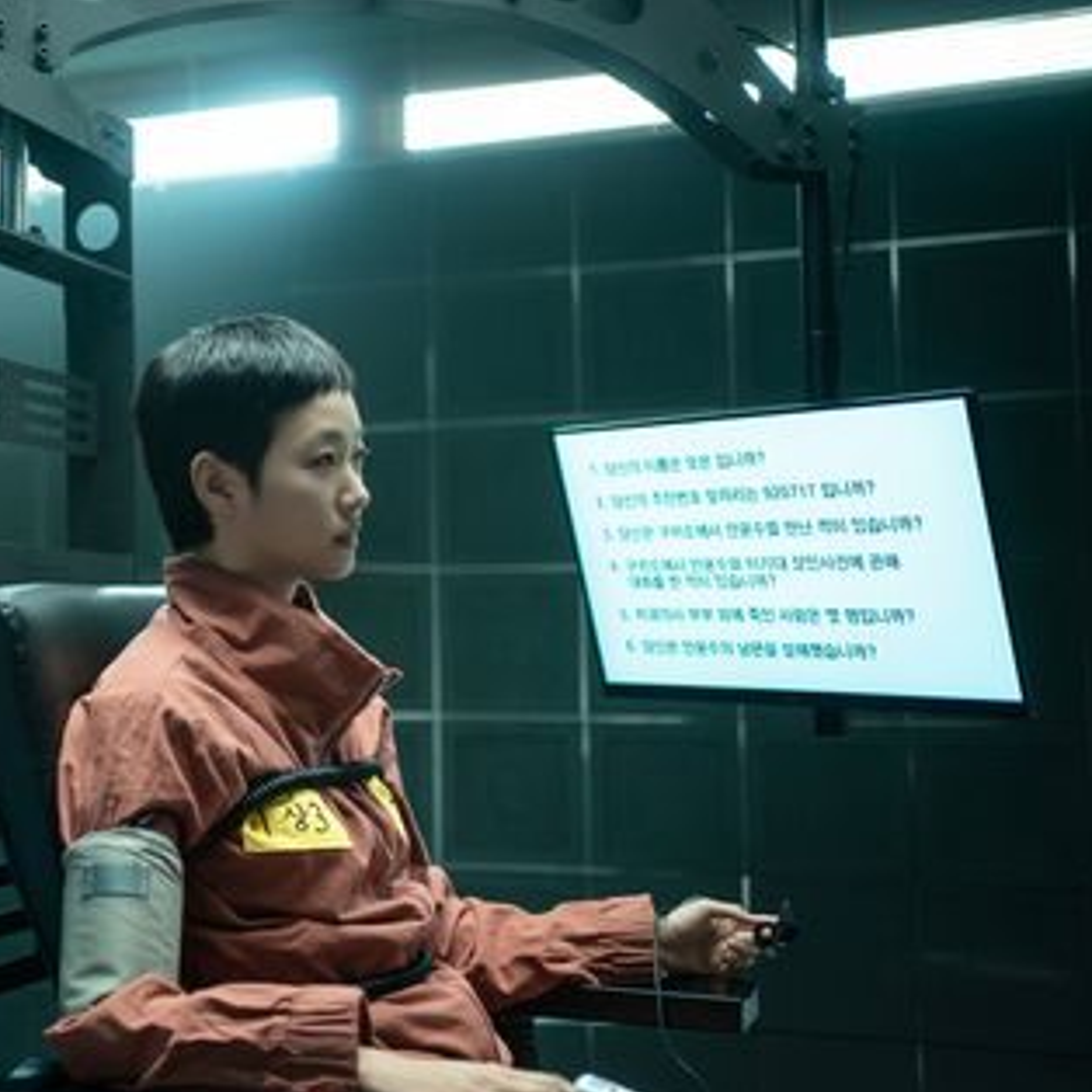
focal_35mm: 55
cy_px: 501
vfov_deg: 31.1
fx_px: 1963
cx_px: 104
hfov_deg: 29.8
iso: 2000
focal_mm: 35
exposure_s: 1/500
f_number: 1.8
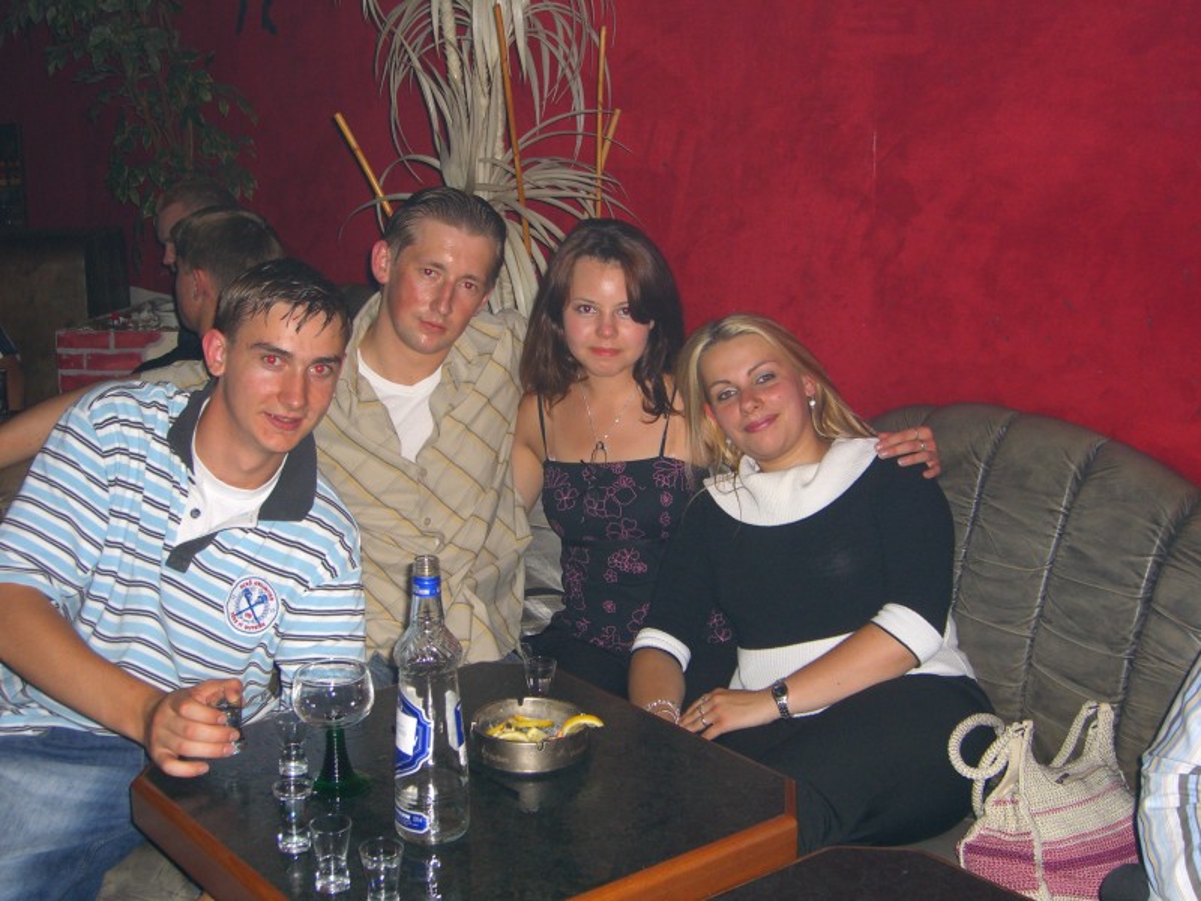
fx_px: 1596
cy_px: 450
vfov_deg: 31.5
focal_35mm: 46
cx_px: 600
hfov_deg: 41.2
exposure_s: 1/60
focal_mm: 9.5
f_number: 3.1
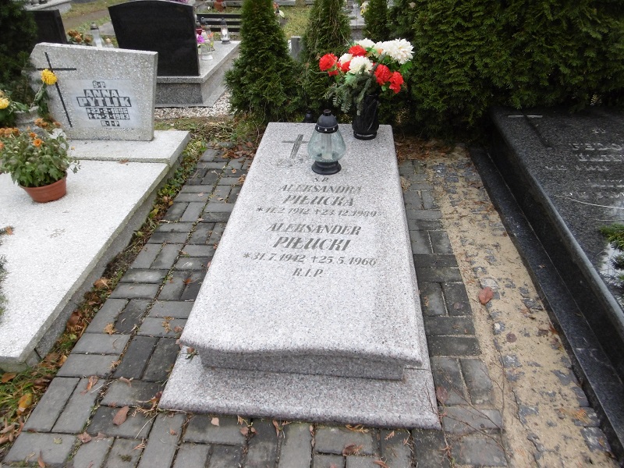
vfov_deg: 56.8
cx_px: 312
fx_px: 433
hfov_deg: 71.6
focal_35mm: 24
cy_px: 234
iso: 100
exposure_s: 1/60
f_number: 3.1
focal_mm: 4.3
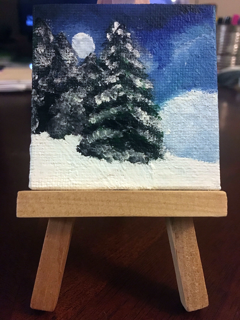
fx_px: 268
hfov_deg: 48.2
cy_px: 160
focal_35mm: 29
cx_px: 120
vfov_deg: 61.7
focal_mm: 4.15
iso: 320
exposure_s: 1/15
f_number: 2.2
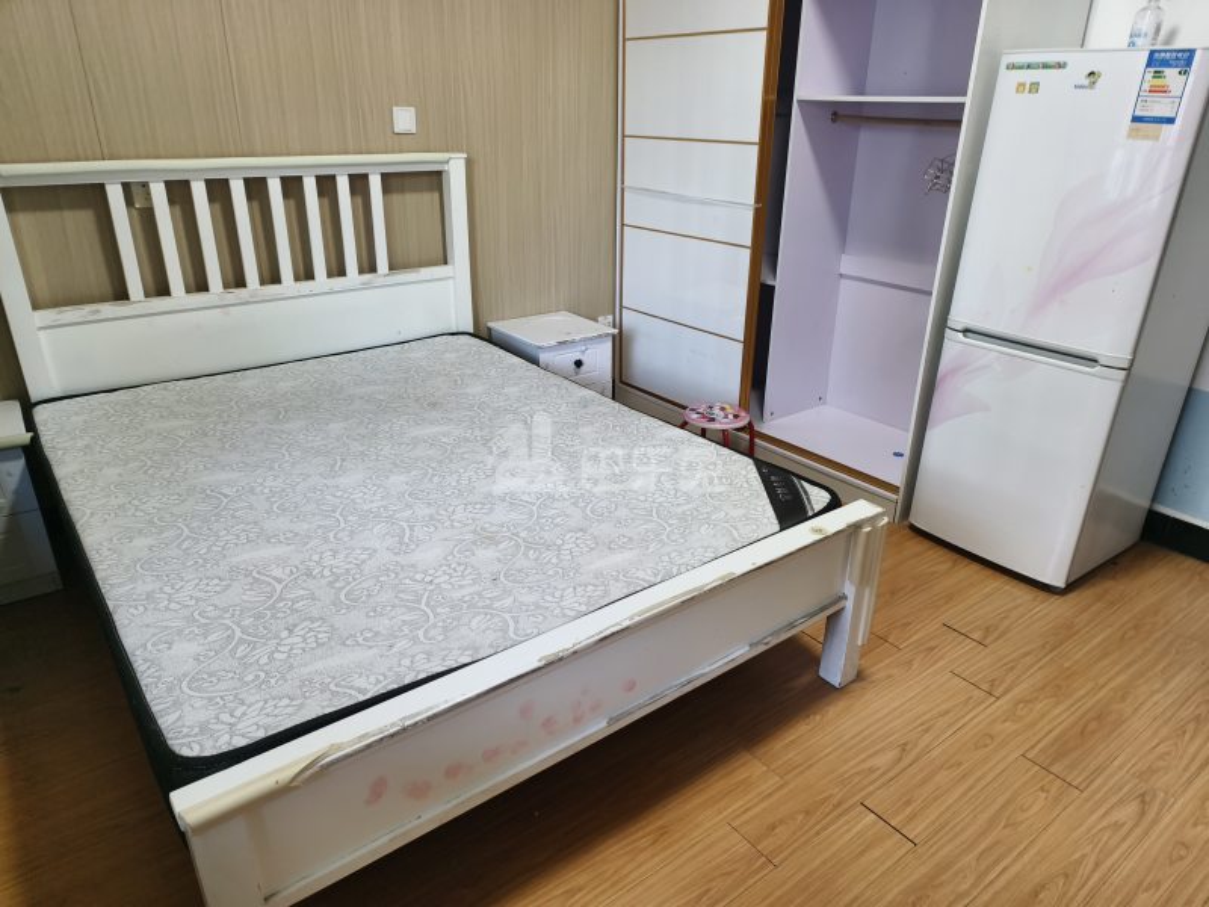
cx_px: 604
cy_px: 454
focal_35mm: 23
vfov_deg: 58.9
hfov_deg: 73.9
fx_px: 803
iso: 272
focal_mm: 6.54
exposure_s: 1/50
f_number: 1.57
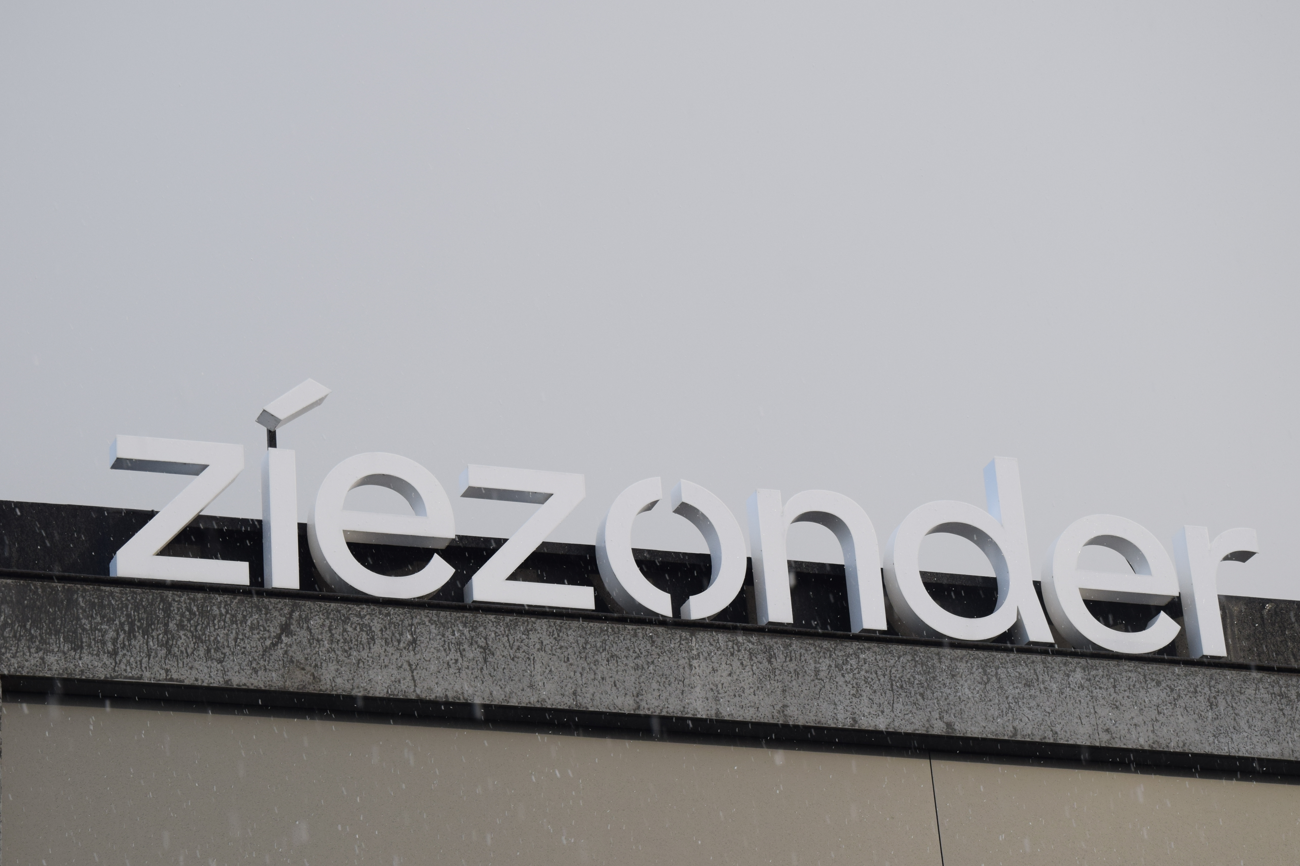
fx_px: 4152
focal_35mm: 115
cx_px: 667
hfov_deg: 17.8
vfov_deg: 11.9
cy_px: 455
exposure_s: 1/250
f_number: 8
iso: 400
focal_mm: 66
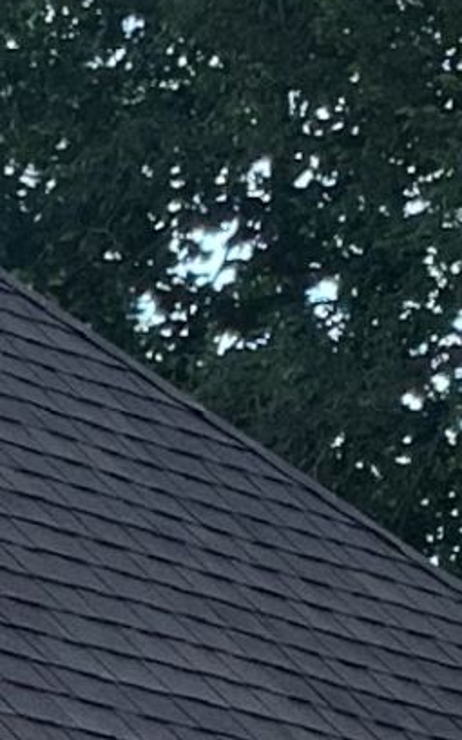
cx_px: -899
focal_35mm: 259
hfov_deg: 4.8
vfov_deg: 7.7
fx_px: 5227
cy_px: 1569
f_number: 1.8
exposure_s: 1/580
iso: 25
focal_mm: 4.25
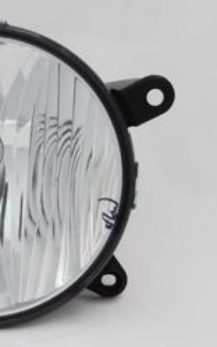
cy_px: 178
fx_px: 1435
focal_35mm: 152
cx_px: -33
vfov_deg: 13.8
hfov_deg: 8.6
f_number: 11
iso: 100
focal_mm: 55
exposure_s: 1/1.3
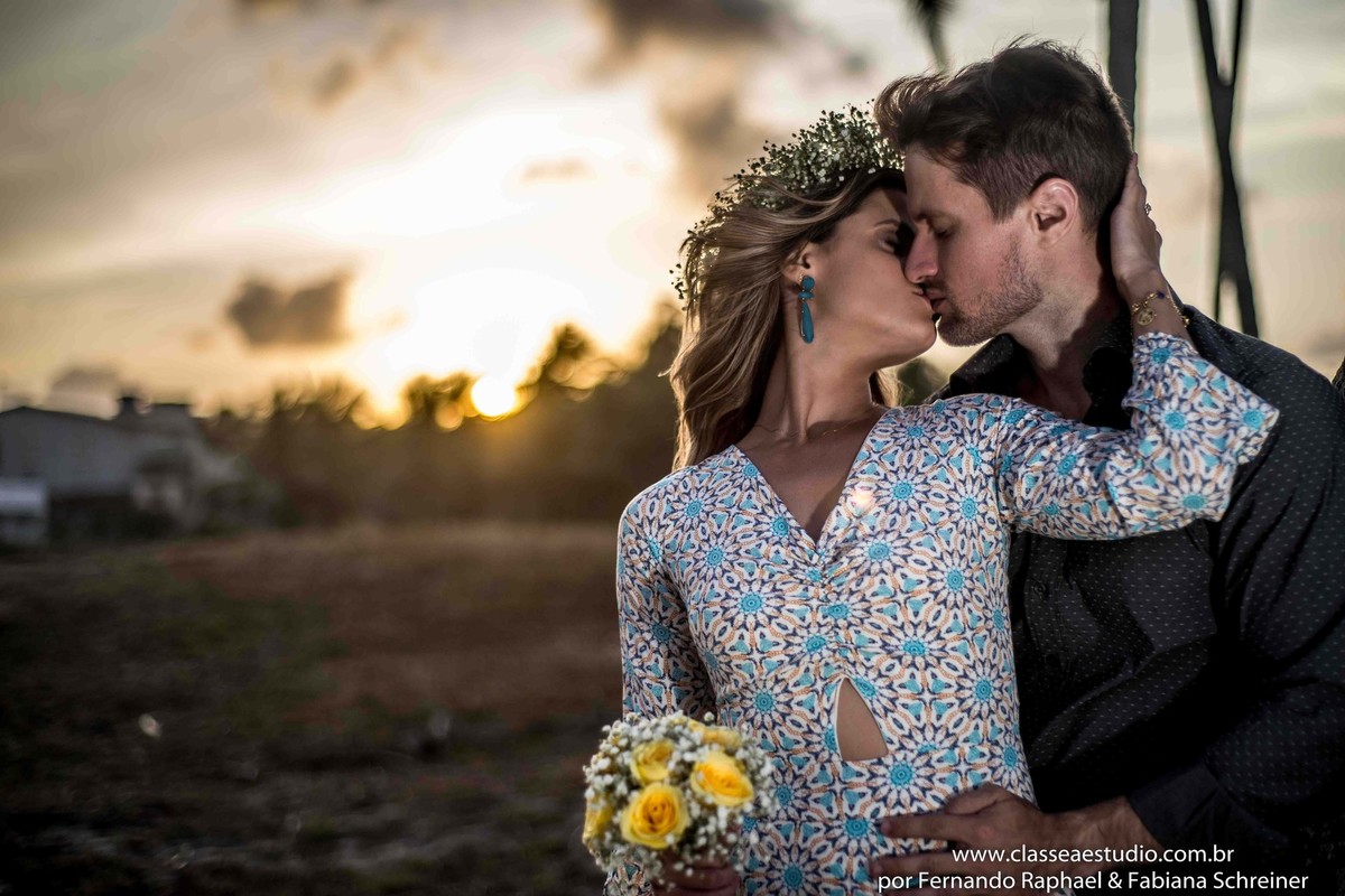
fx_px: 1868
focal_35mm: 50
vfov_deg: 27.0
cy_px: 448
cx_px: 672
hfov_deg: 39.6
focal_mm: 50
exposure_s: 1/1250
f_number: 1.8
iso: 50
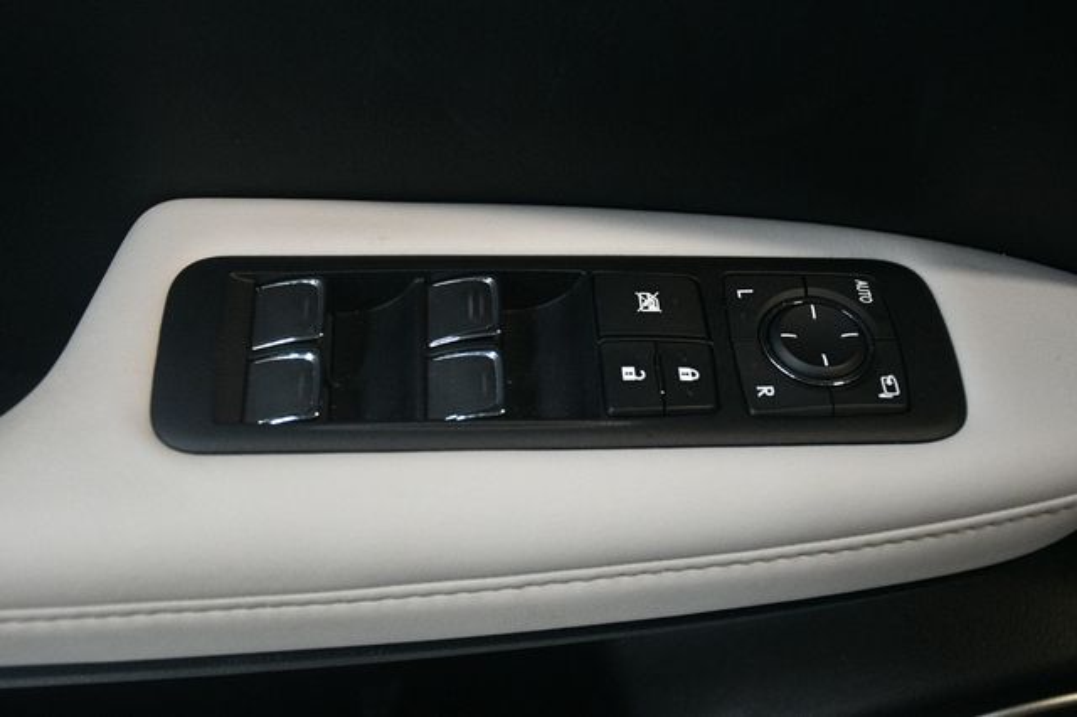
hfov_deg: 41.1
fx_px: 1435
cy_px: 358
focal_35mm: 48
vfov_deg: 28.0
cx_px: 538
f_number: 4
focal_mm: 32
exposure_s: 1/125
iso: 3200
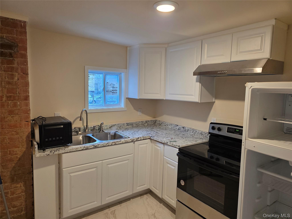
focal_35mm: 23
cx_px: 146
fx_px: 194
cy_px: 110
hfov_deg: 73.9
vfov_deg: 58.9
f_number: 1.7
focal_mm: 6.3
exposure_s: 1/120
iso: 200
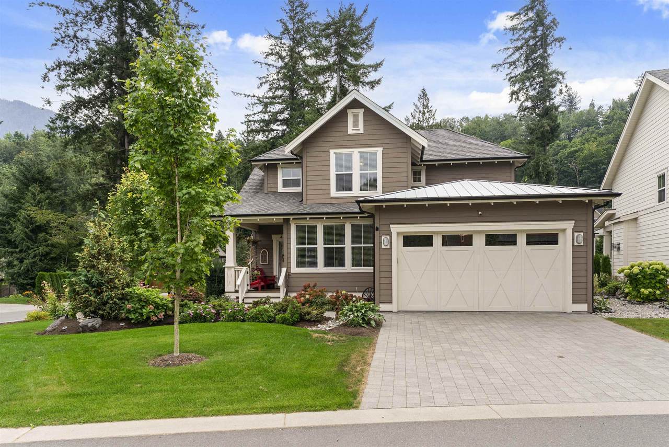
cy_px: 224
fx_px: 409
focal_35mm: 22
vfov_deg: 57.3
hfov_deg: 78.5
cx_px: 334
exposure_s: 1/320
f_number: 9
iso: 250
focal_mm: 22
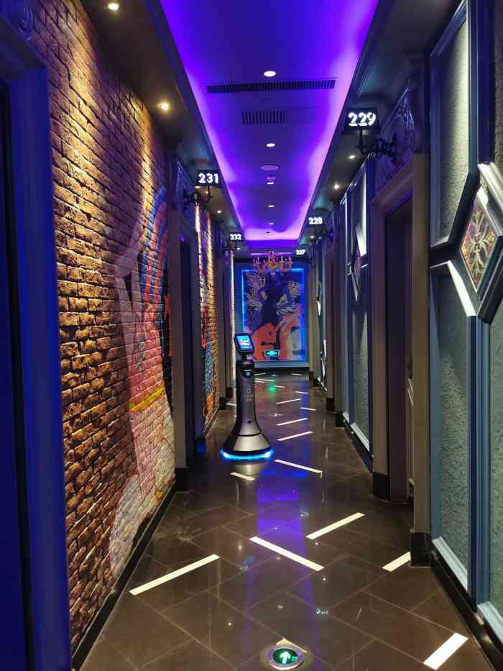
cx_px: 252
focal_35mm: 27
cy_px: 336
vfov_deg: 65.3
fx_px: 523
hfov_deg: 51.4
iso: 400
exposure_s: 1/33.3
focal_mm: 5.56
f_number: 1.6
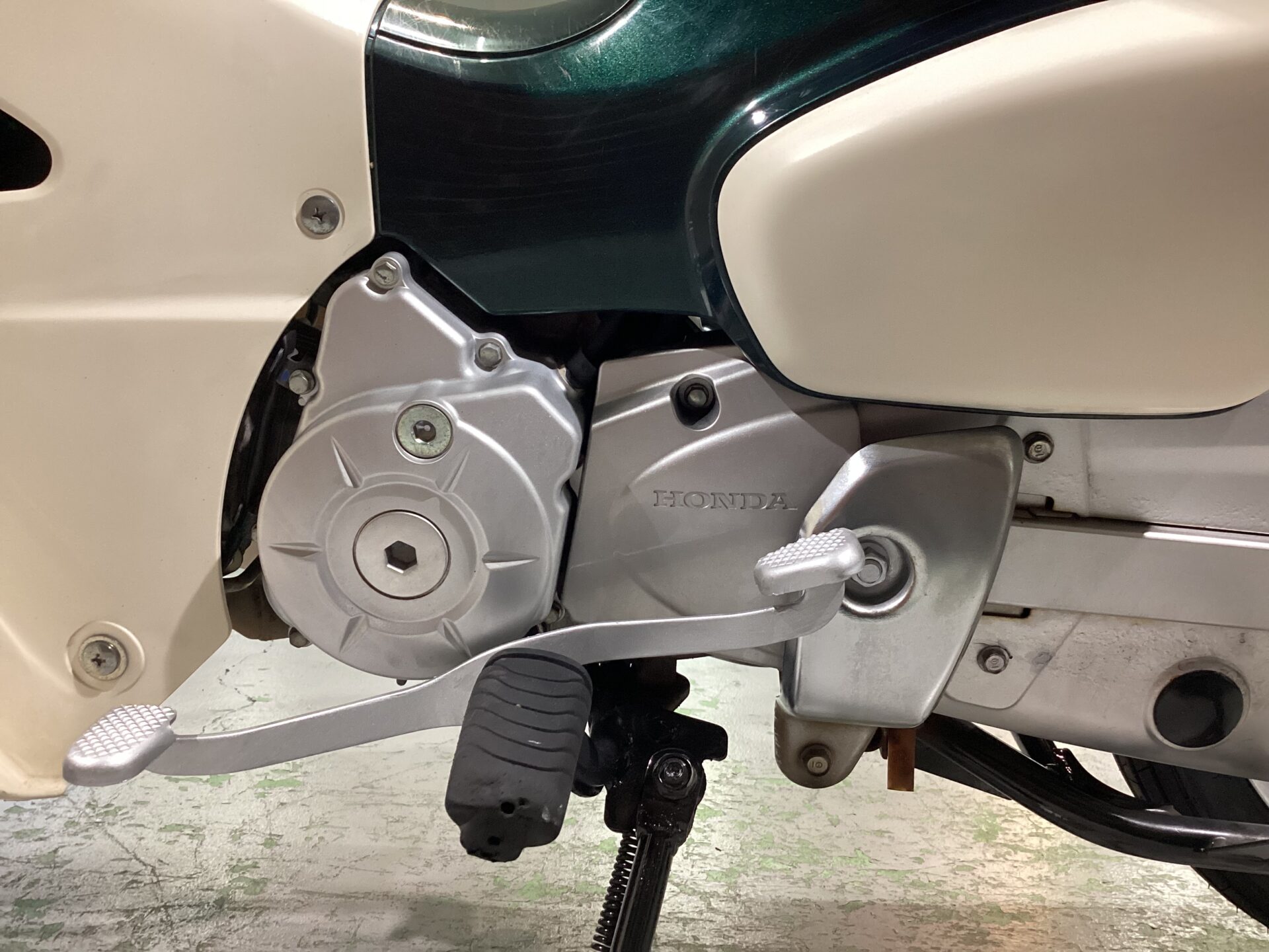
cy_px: 476
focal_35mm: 31
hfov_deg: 58.4
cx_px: 634
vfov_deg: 45.4
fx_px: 1136
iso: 250
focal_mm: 3.3
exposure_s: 1/60
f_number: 2.4
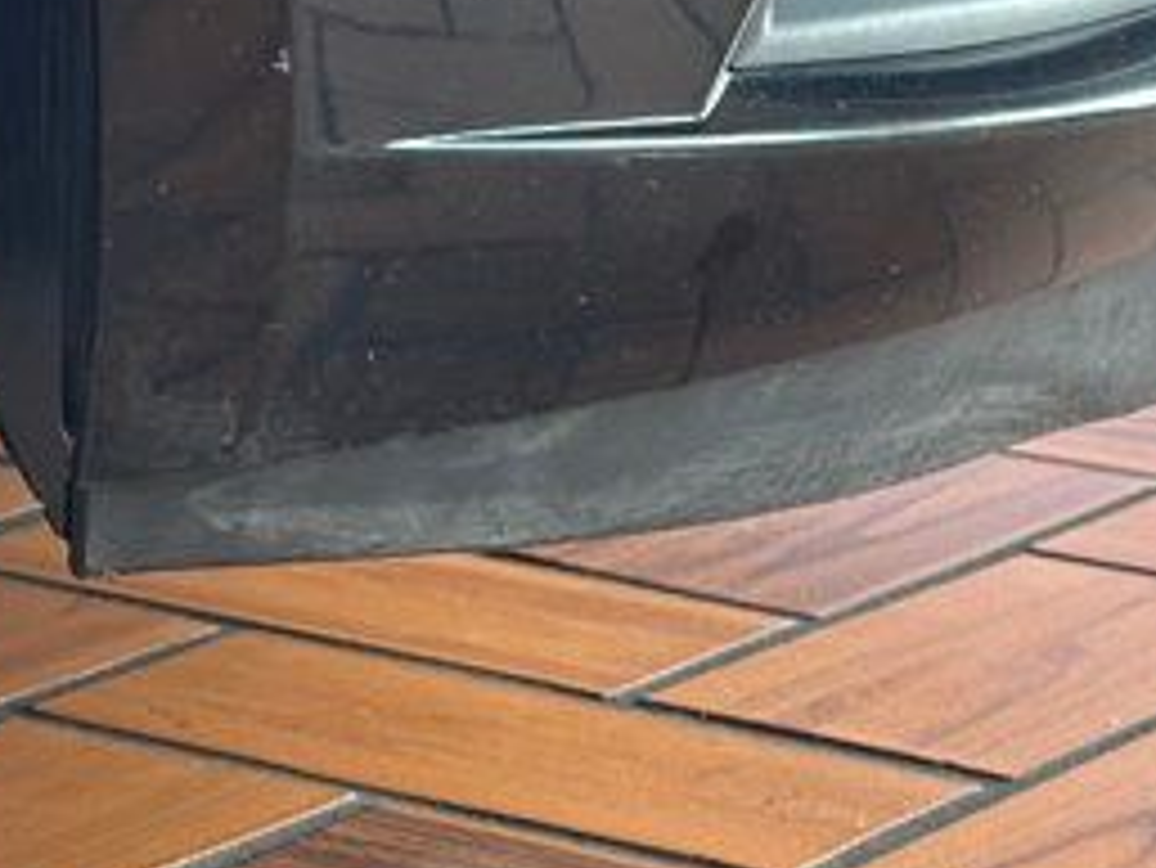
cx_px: -643
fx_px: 6381
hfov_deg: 10.0
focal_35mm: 191
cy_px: -504
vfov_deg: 7.6
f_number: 1.78
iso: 100
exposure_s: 1/120
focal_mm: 6.86
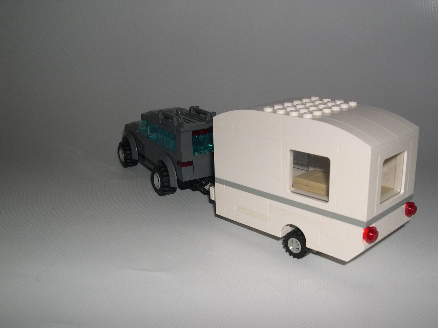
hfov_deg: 49.0
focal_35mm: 38
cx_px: 219
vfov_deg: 37.7
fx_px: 481
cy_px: 164
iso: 100
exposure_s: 1/60
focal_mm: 8
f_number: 7.6
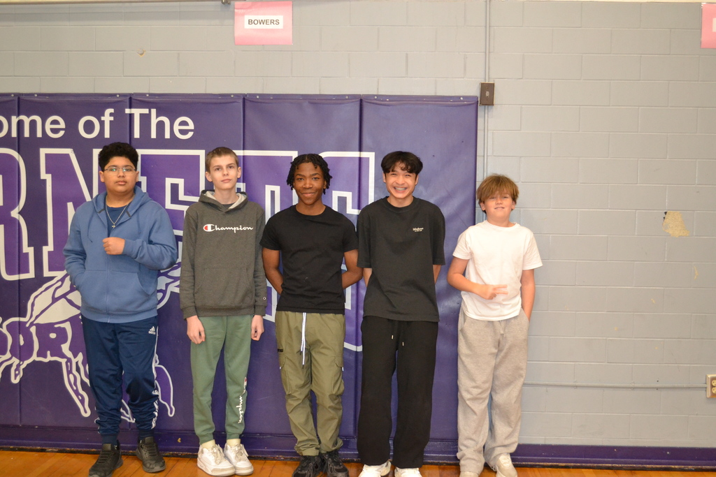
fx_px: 776
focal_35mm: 39
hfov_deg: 49.5
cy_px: 238
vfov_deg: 34.2
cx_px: 358
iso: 2200
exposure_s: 1/60
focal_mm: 26
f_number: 4.2
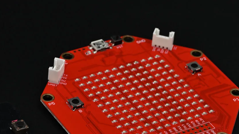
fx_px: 1008
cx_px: 78
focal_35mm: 159
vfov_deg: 7.6
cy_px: 114
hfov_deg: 13.5
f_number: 14
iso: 800
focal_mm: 105
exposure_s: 1/30
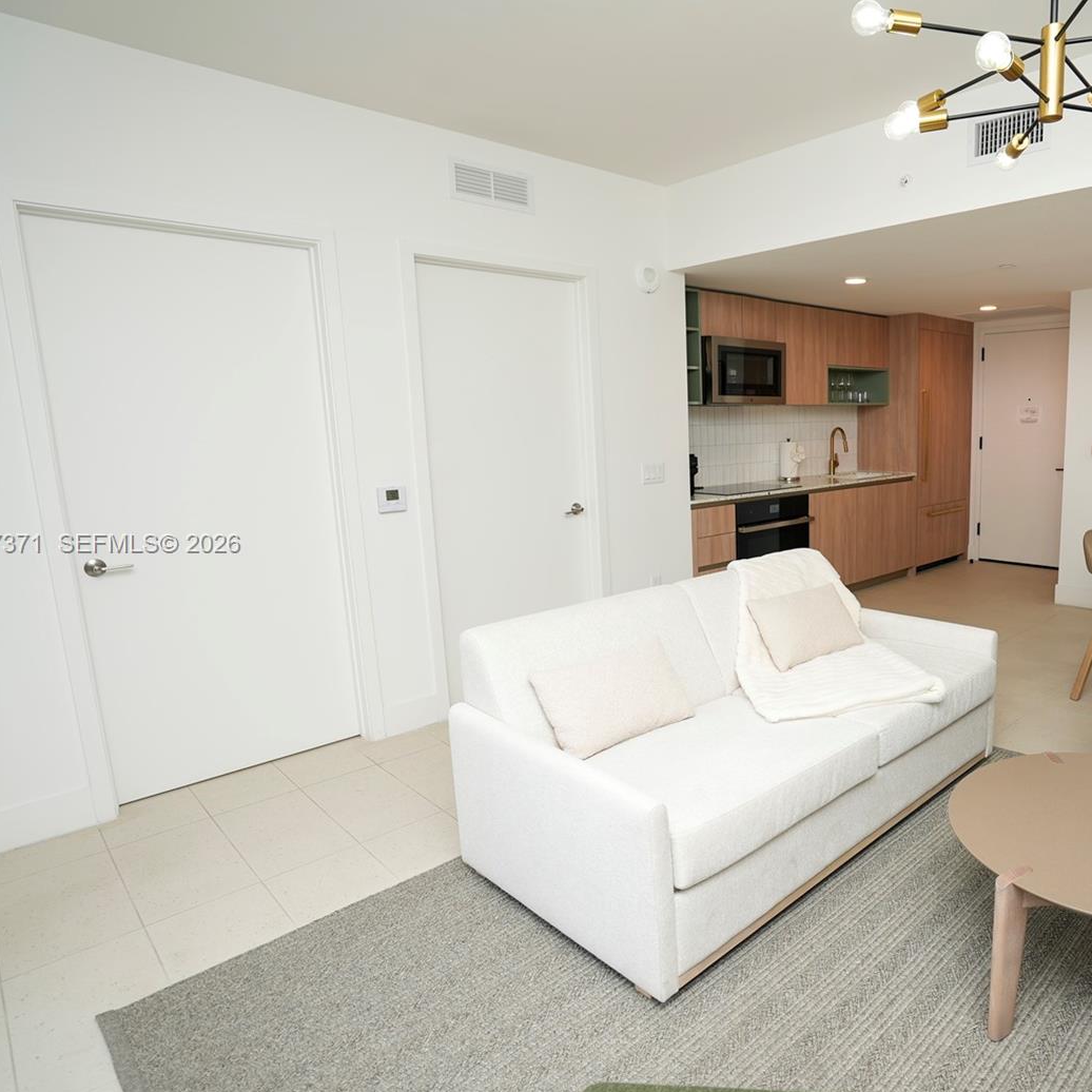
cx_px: 755
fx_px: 749
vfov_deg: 72.1
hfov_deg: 69.4
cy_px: 545
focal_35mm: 21
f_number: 4
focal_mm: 16
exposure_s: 1/50
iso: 80
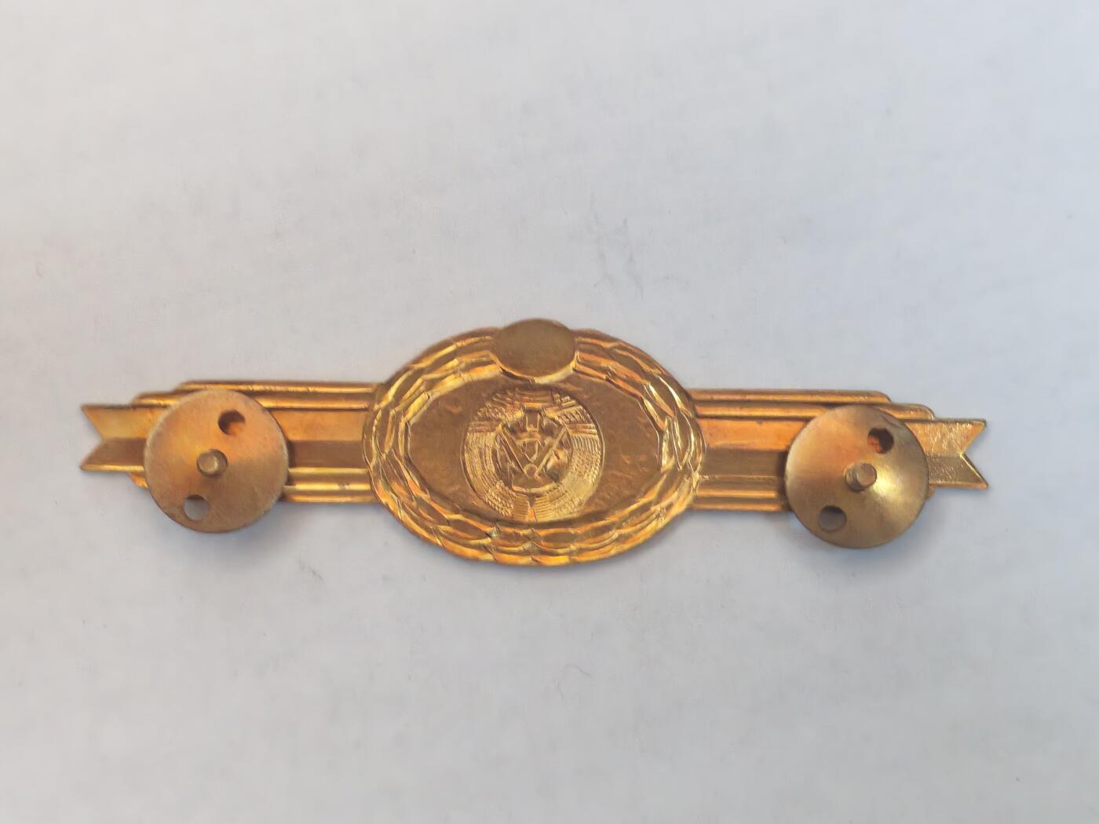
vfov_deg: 21.6
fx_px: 2159
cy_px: 412
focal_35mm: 68
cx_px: 550
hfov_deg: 28.6
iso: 800
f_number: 1.95
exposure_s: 1/33
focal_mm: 5.52
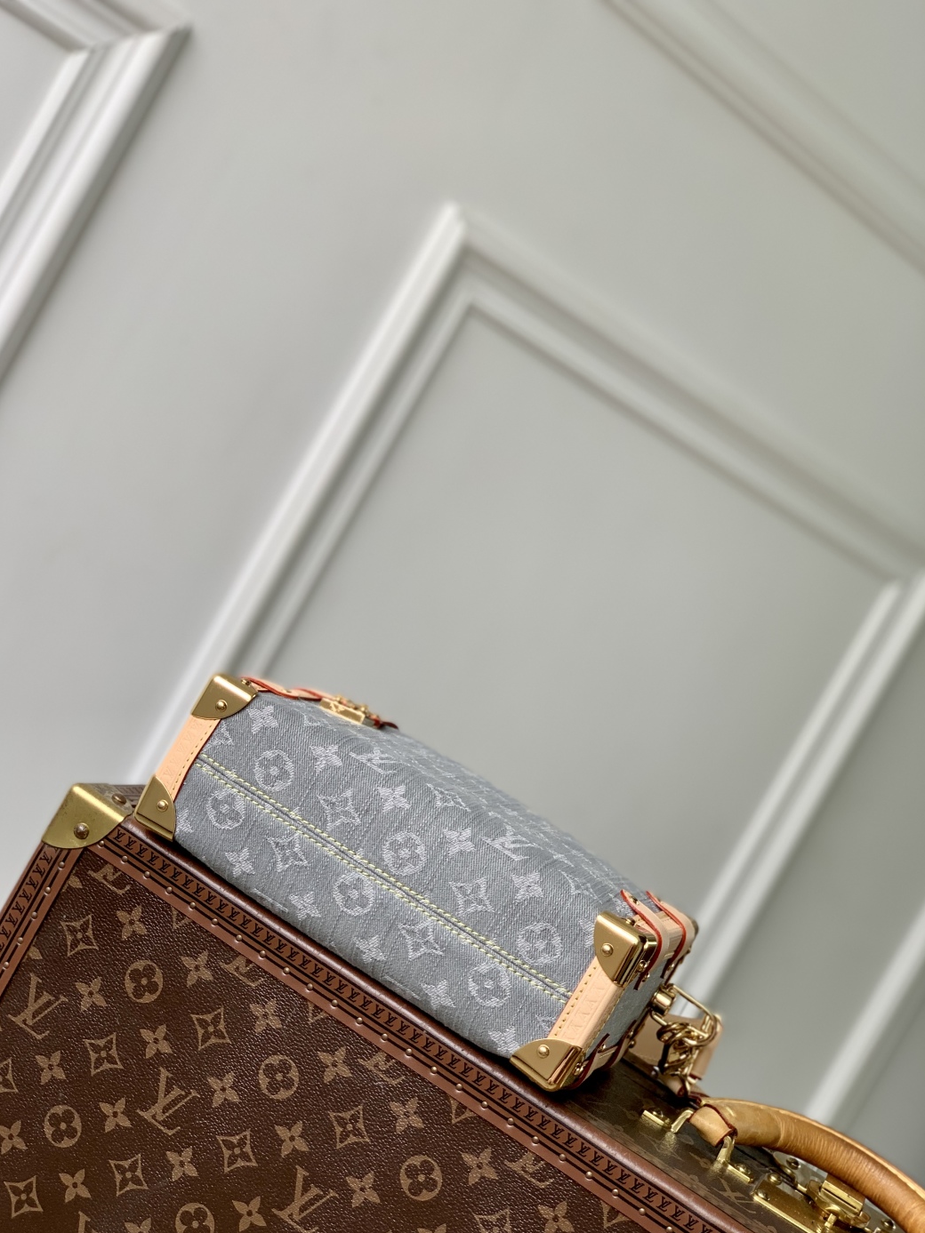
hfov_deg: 27.0
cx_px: 451
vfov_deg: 35.5
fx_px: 1924
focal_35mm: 54
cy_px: 639
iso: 32
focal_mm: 6
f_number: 2.4
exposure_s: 1/122
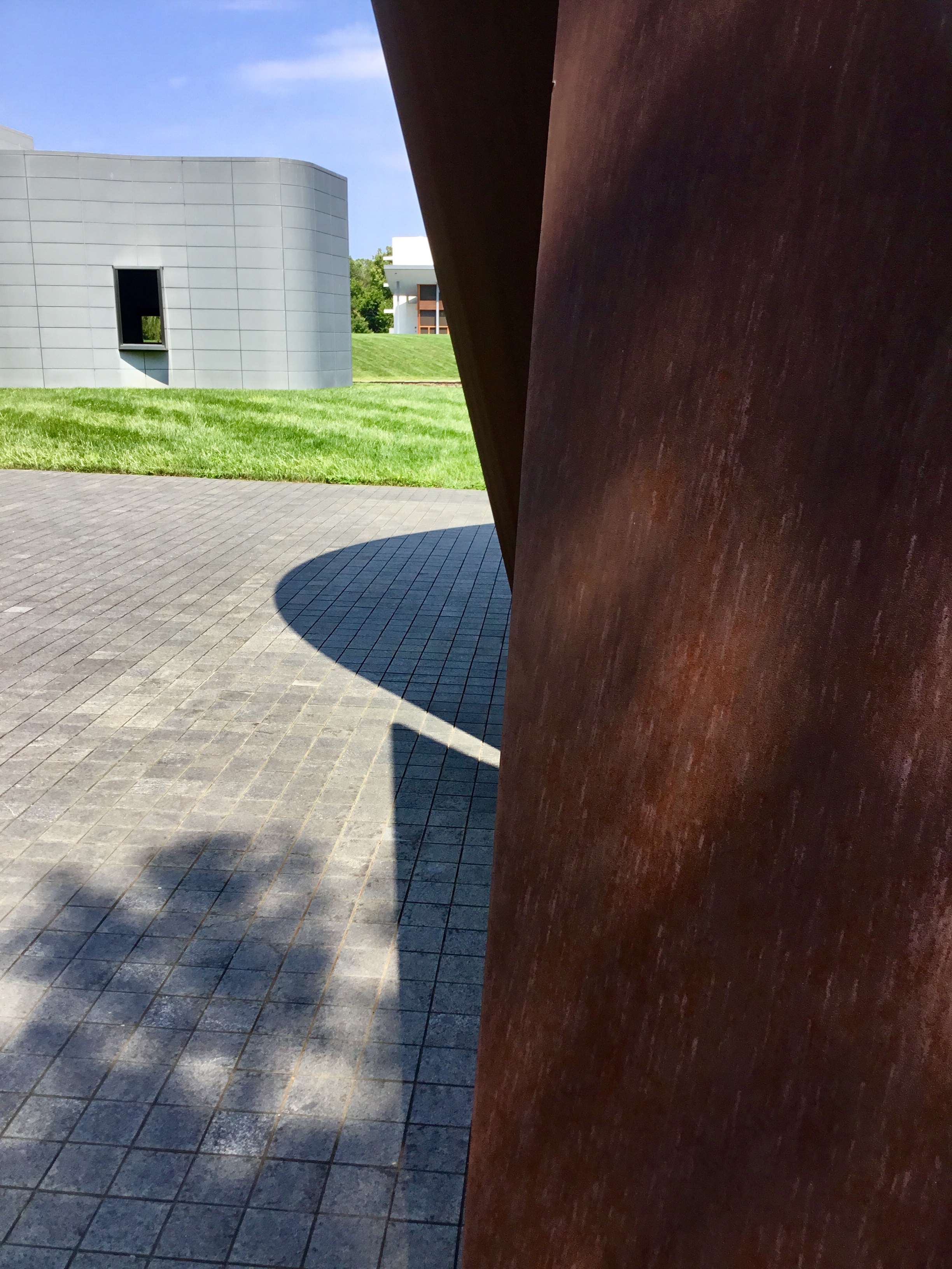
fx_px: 1137
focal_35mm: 31
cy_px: 634
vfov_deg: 58.4
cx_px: 476
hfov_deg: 45.4
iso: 25
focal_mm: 3.3
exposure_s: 1/570
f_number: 2.4
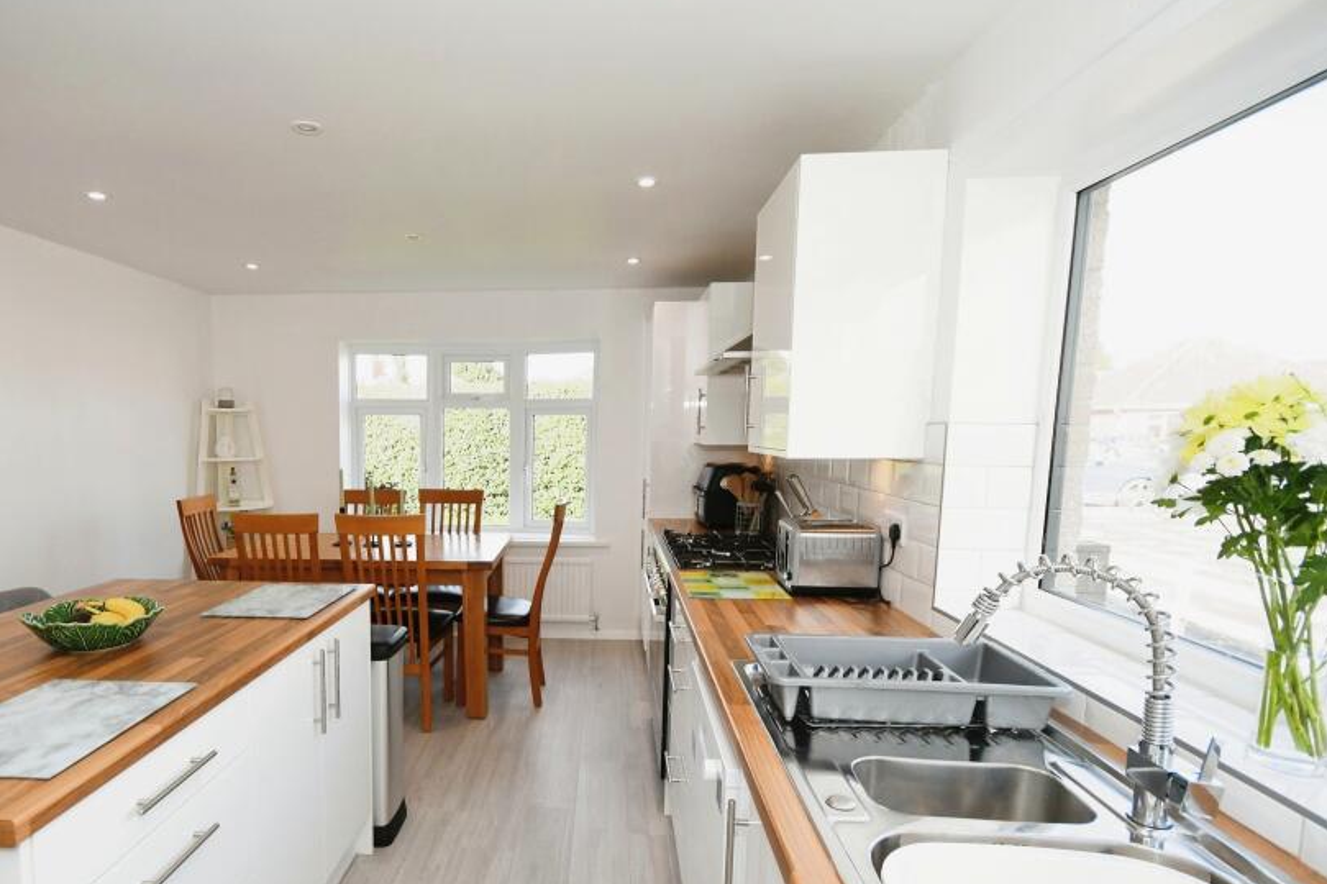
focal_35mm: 19
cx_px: 549
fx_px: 700
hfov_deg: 86.1
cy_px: 542
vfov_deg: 63.8
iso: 800
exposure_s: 1/200
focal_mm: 10
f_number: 7.1
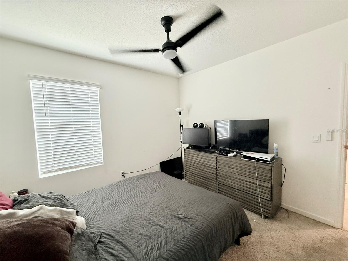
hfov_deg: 102.1
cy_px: 130
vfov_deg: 85.7
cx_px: 174
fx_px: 141
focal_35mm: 14
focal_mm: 2.22
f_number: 2.2
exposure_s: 1/60
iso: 400
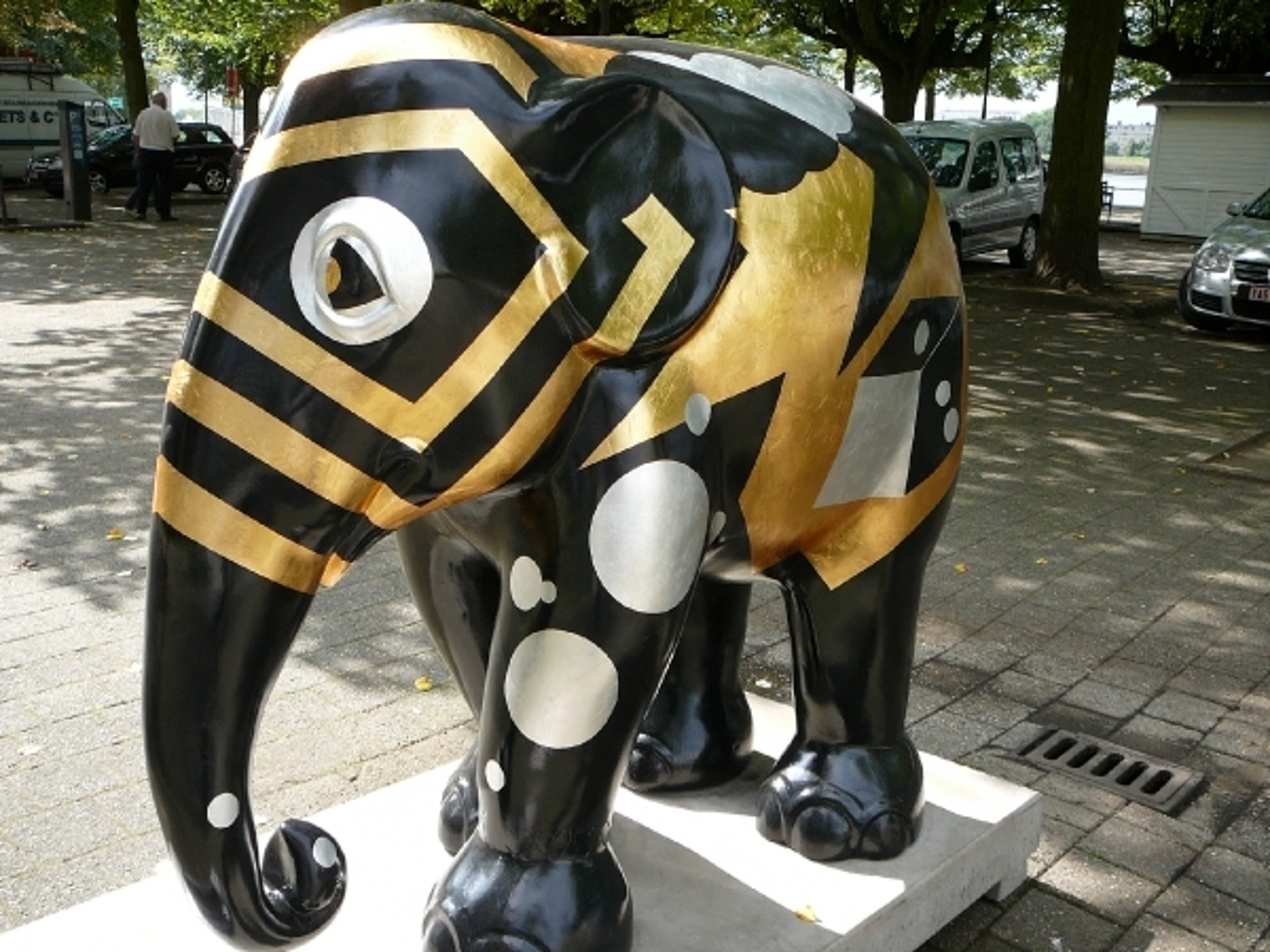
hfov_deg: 52.6
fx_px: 1284
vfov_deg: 40.7
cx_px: 635
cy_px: 476
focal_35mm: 35
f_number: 2.8
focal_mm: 5.2
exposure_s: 1/250
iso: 80
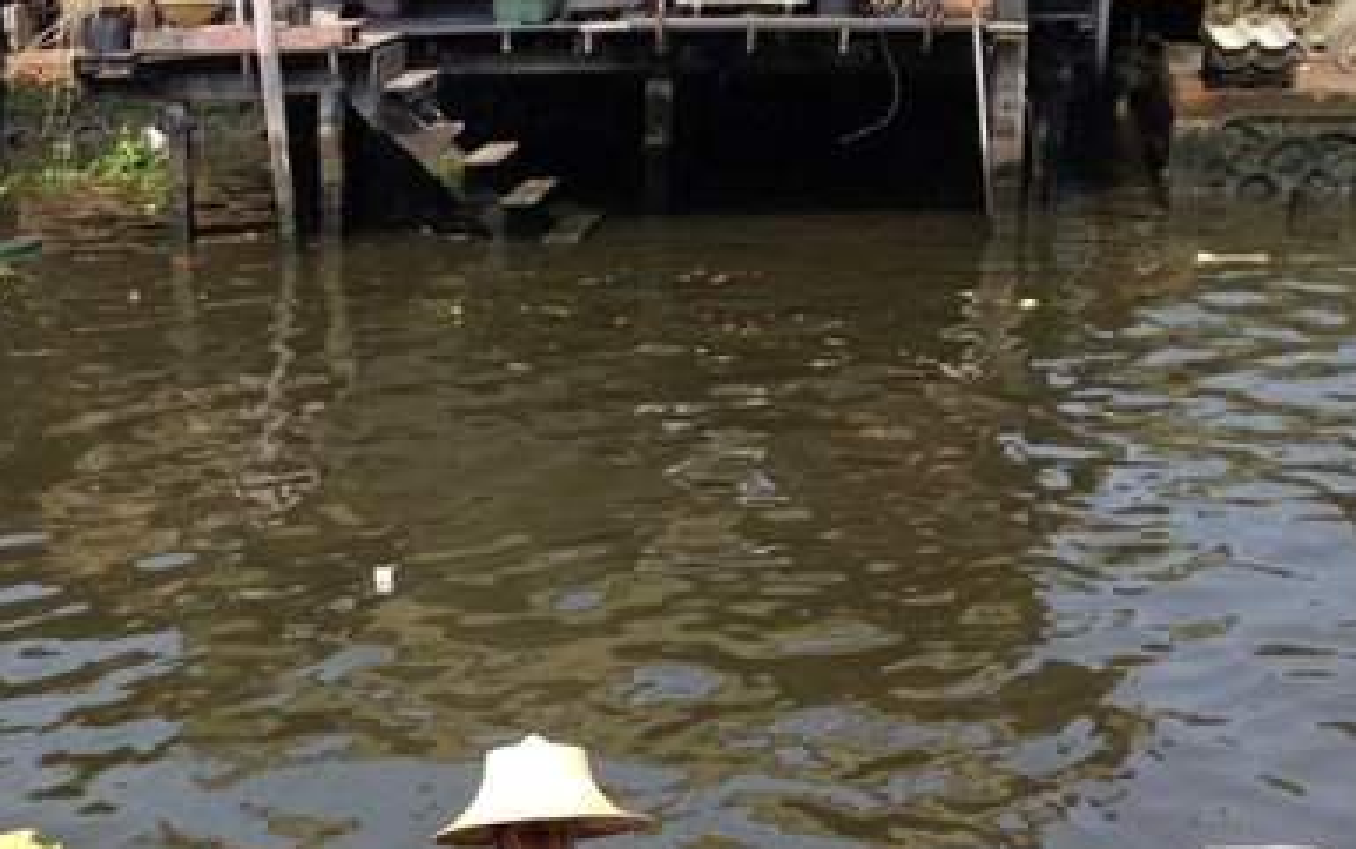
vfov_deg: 16.6
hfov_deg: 26.3
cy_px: 877
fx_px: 2847
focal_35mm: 77
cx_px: 268
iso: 50
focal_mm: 4.28
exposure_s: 1/800
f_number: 2.4
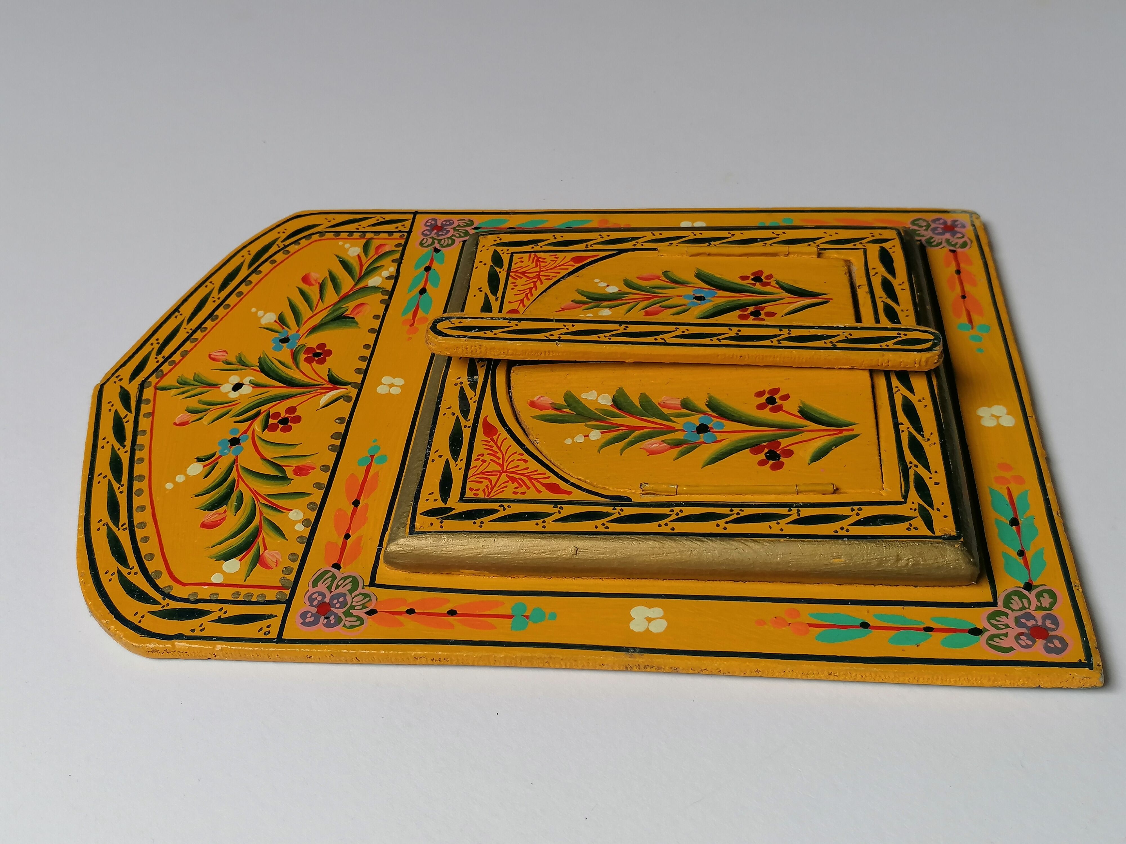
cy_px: 422
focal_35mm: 38
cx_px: 563
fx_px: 1236
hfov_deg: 49.0
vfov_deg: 37.7
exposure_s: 1/230
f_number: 1.8
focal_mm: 4.75
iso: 50
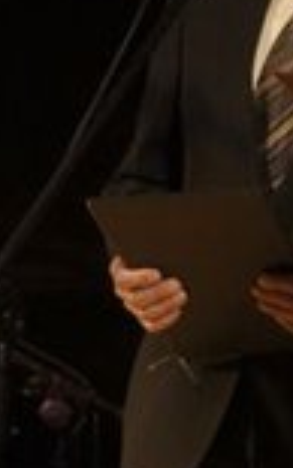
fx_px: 11043
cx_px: 909
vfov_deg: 2.4
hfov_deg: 1.5
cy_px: 124
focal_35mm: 865
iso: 1600
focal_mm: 135
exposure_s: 1/160
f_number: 5.6
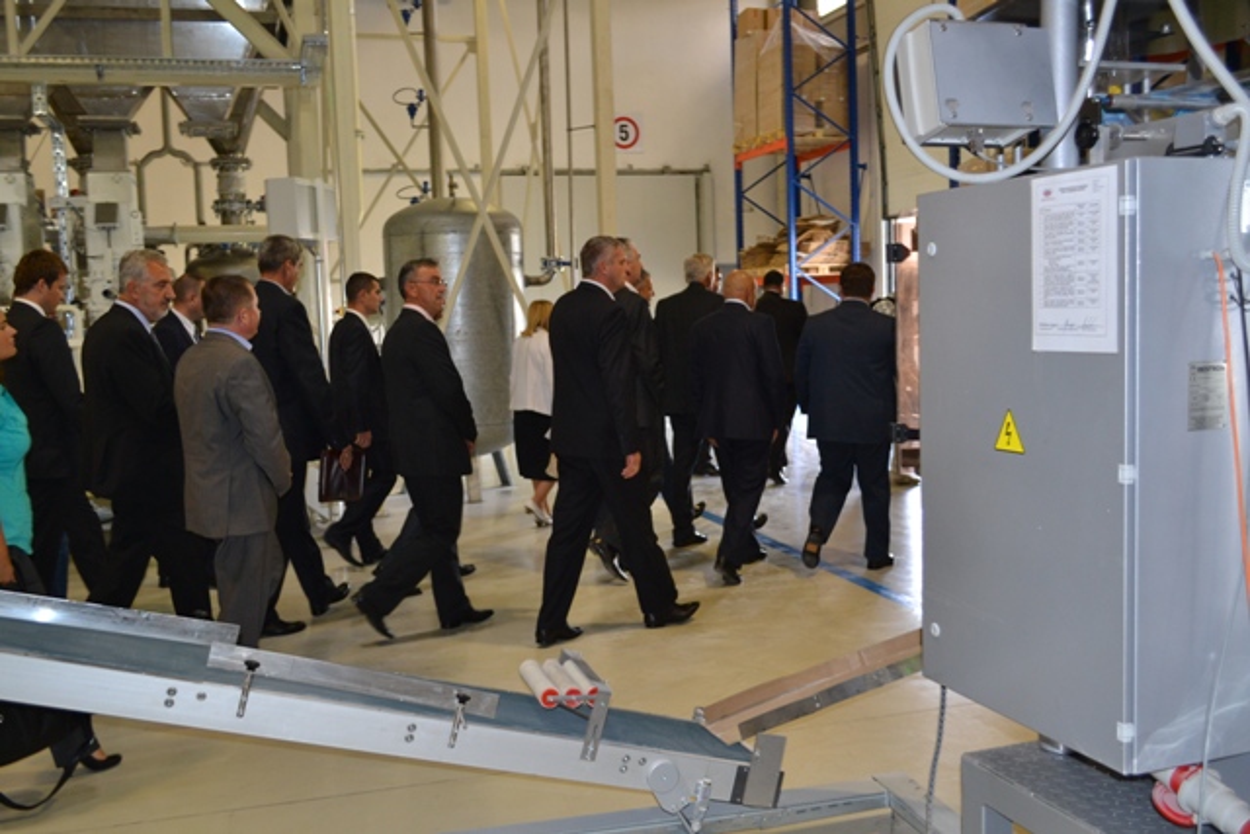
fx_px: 1146
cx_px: 625
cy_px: 417
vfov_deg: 40.0
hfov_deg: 57.2
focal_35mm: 33
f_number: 4
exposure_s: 1/60
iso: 560
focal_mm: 22
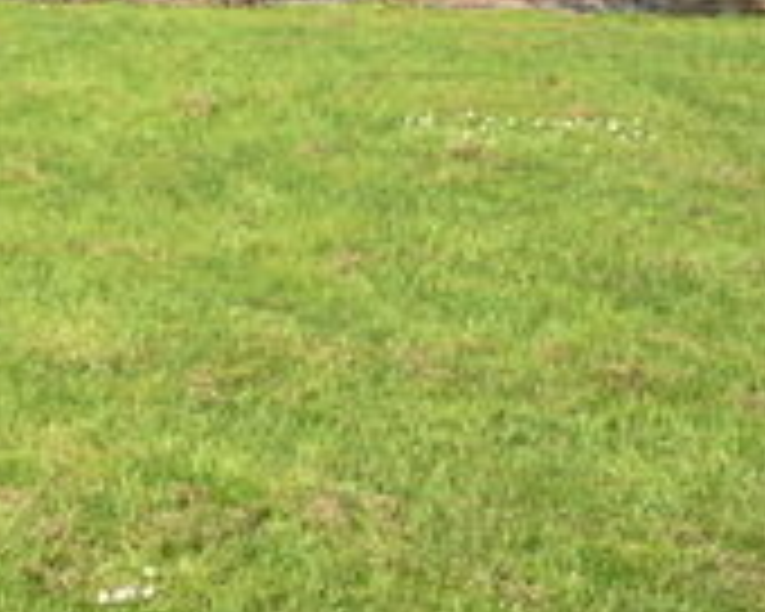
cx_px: -662
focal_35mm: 87
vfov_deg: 15.6
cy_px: -416
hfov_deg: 17.4
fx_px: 1968
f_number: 5.3
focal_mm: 15
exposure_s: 1/250
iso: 100
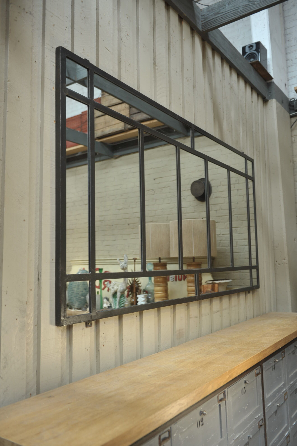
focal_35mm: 32
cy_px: 223
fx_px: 396
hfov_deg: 41.1
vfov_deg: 58.7
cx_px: 148
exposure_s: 1/50
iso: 320
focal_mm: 32
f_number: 3.5
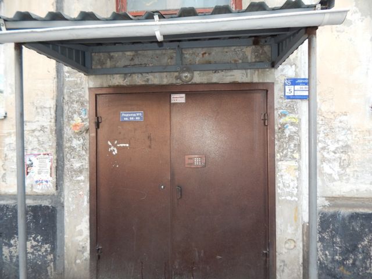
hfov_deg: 76.4
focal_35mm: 22
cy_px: 140
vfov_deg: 61.1
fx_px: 236
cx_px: 186
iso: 125
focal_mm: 4
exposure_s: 1/160
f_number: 3
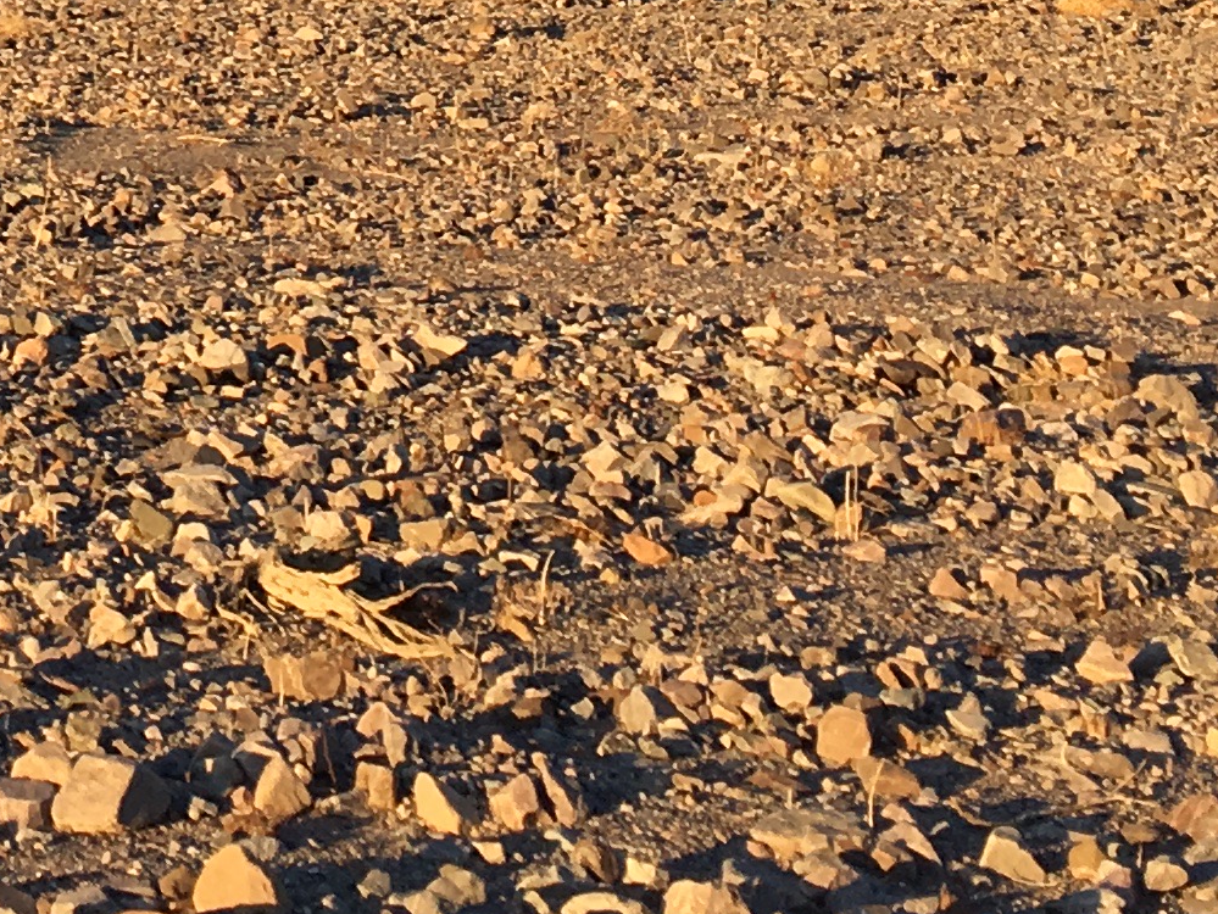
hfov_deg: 16.4
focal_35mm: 117
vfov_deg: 11.9
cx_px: -71
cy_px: -623
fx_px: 4118
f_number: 2.2
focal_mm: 4.15
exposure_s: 1/827
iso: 25
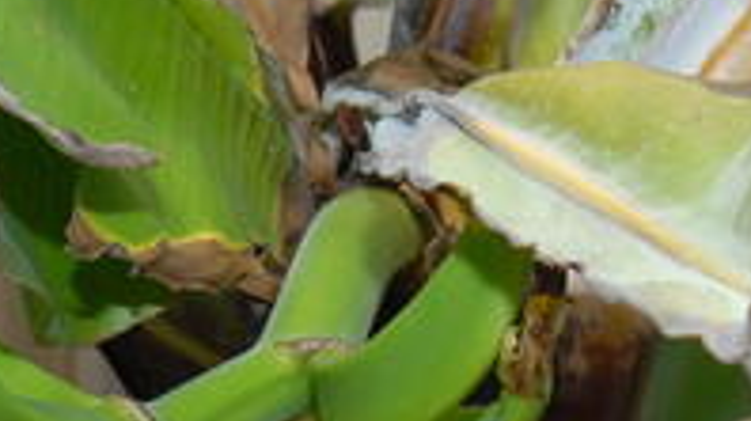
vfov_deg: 6.1
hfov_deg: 10.9
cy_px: 622
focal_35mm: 197
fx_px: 3922
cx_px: 398
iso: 200
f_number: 5
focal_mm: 31
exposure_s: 1/60
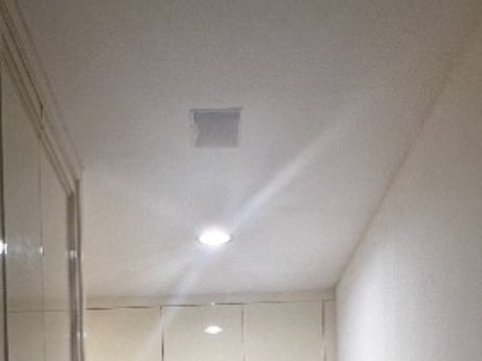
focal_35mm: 46
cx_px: 194
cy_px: 496
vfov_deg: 25.9
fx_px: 640
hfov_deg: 41.1
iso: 125
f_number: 1.8
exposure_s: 1/50
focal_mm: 1.57
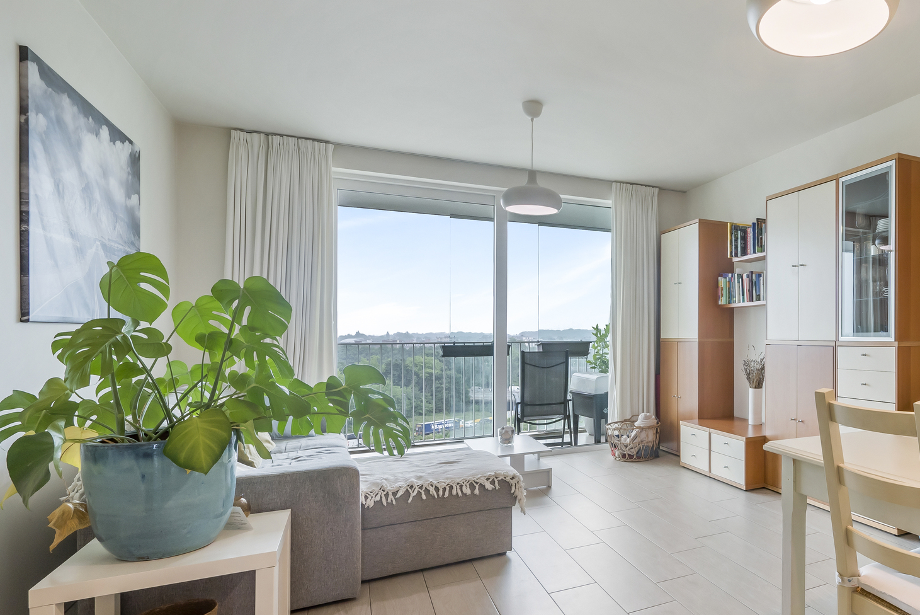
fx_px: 588
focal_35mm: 23
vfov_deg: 55.1
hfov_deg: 69.2
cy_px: 342
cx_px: 727
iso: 250
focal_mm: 14
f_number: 8
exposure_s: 1/8
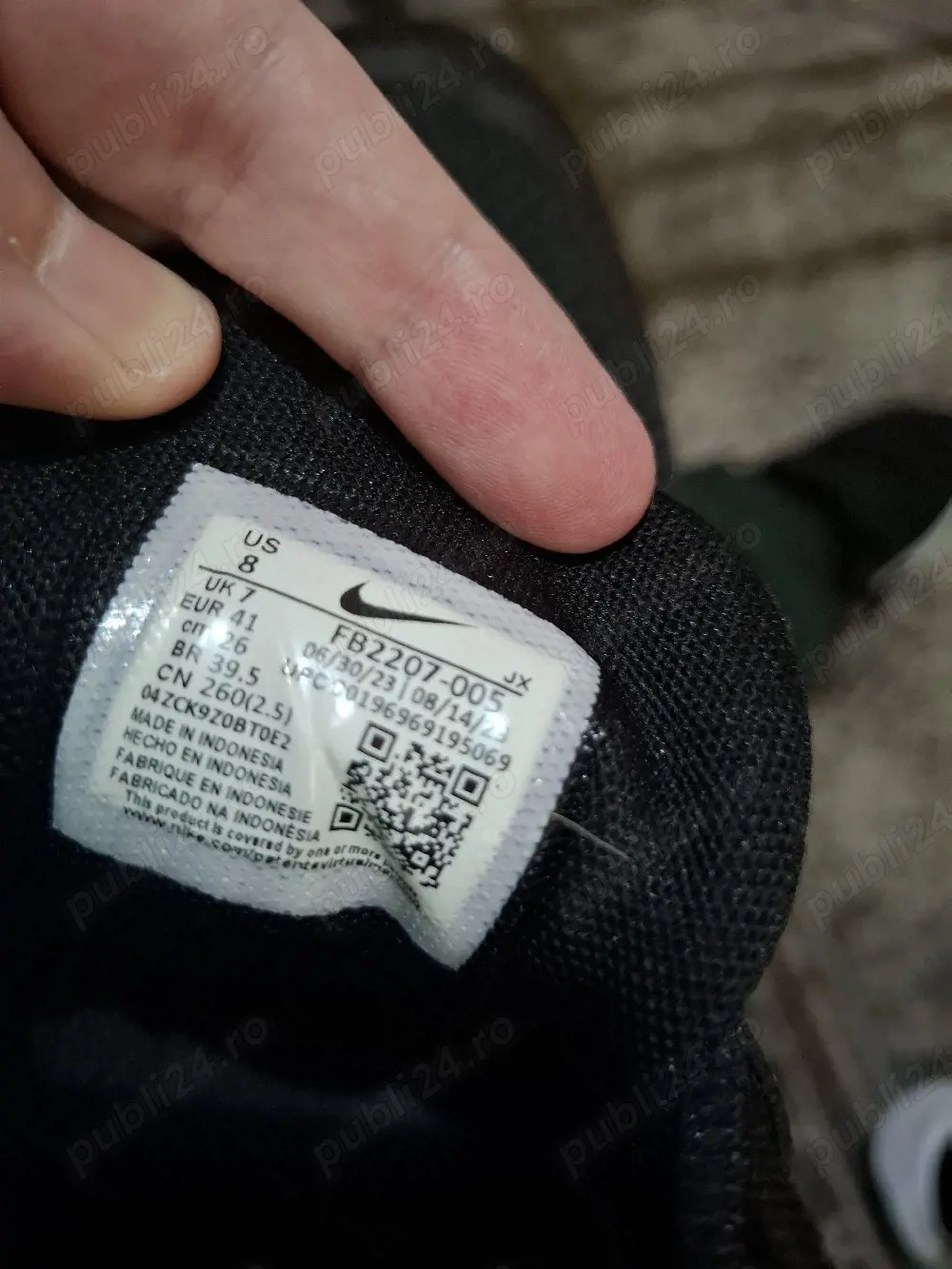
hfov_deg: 58.9
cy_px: 634
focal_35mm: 23
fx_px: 843
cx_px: 476
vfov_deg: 73.9
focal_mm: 5.54
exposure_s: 1/25
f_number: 1.8
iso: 500
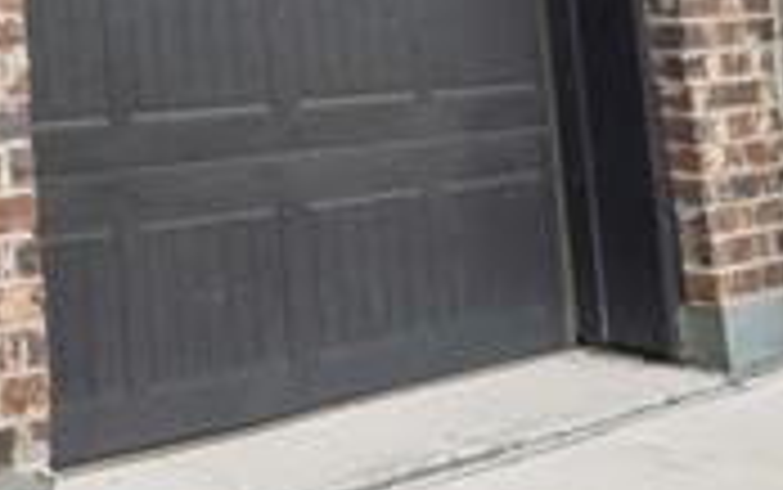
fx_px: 1537
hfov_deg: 16.4
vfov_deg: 16.7
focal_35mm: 72
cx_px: -976
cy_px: -211
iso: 250
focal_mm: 12
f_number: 9
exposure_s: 1/125
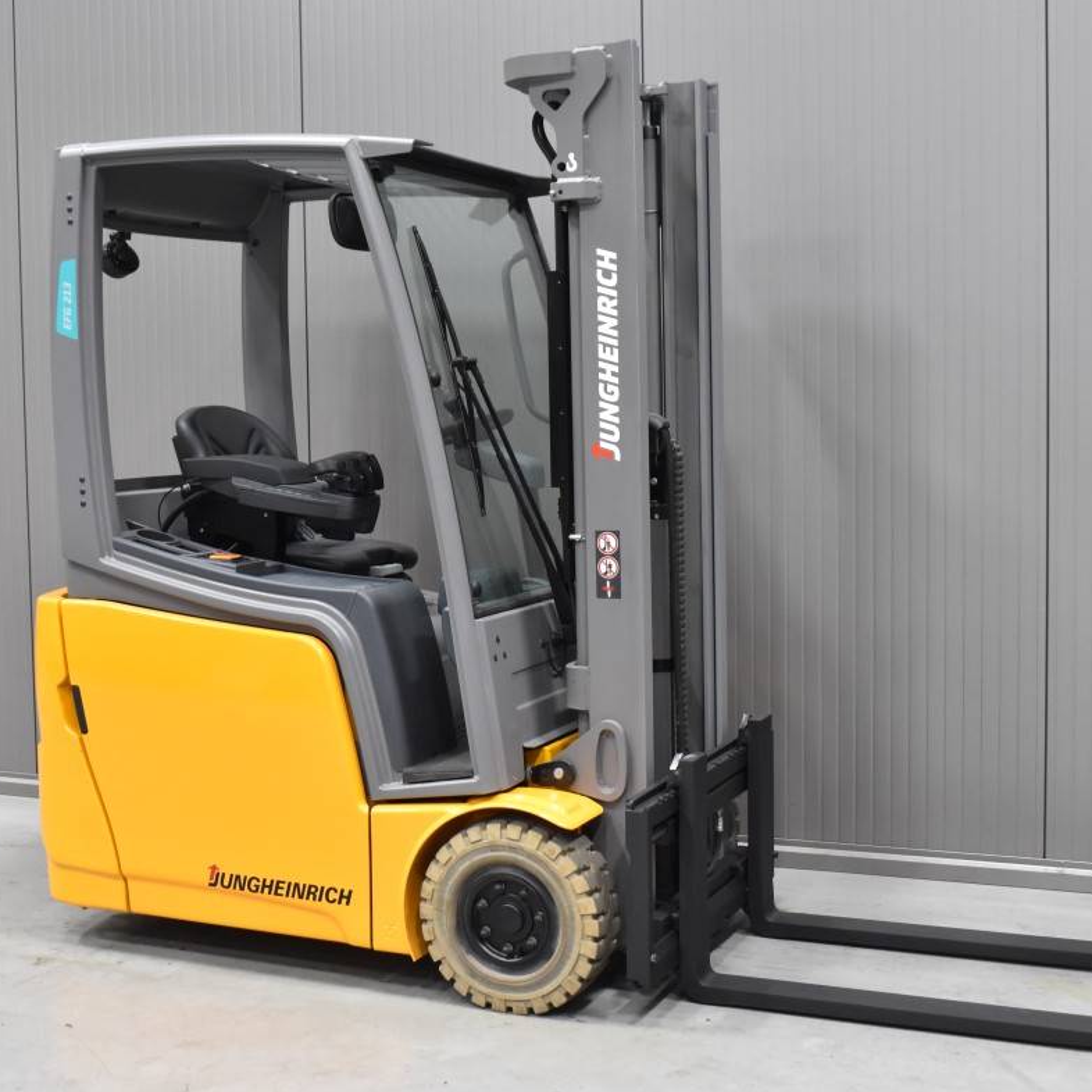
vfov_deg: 34.9
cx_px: 479
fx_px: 1736
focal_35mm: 49
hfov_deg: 34.9
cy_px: 550
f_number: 5
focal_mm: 25
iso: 1600
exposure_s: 1/40
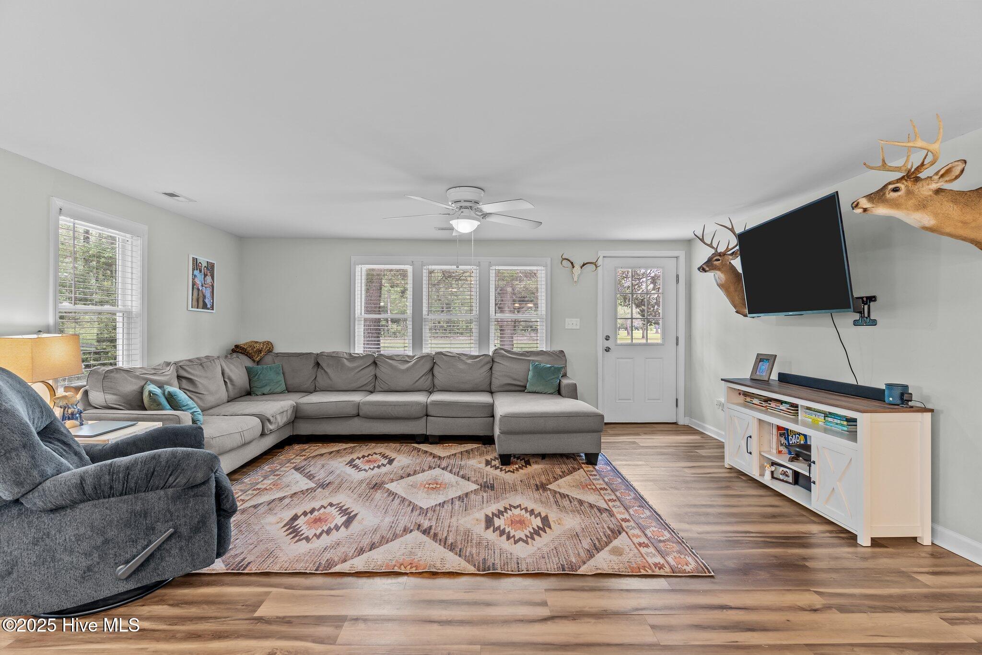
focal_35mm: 17
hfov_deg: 93.3
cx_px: 491
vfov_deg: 70.4
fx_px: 464
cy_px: 328
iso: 250
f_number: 5
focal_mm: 17
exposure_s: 1/2
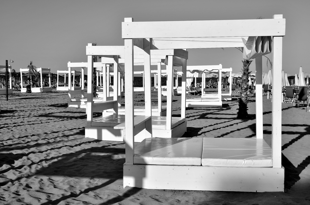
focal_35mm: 51
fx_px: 438
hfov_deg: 39.0
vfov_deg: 26.4
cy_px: 102
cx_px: 155
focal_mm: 34
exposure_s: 1/1250
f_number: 8
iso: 125
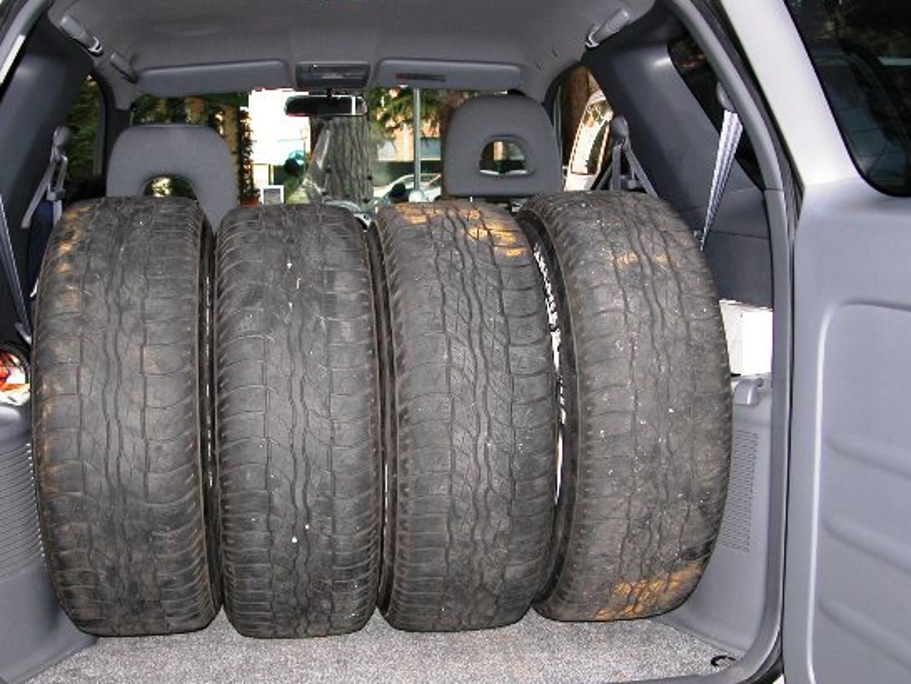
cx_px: 387
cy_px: 340
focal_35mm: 41
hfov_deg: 45.6
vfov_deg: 35.2
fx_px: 1079
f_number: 2.8
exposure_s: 1/60
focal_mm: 8.9
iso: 100
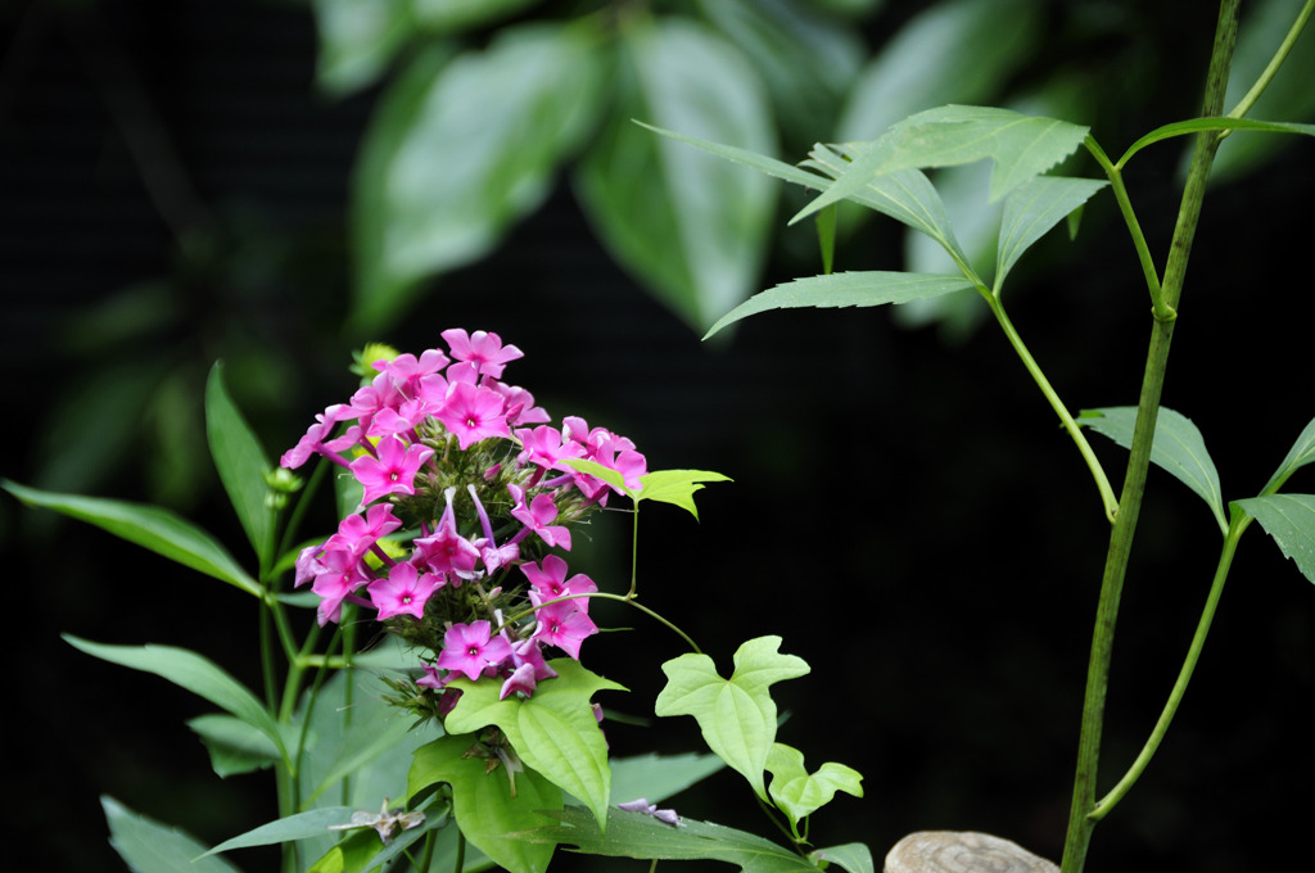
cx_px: 658
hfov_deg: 6.9
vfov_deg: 4.6
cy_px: 436
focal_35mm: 300
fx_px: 10944
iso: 200
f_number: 5.6
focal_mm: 200
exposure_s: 1/80
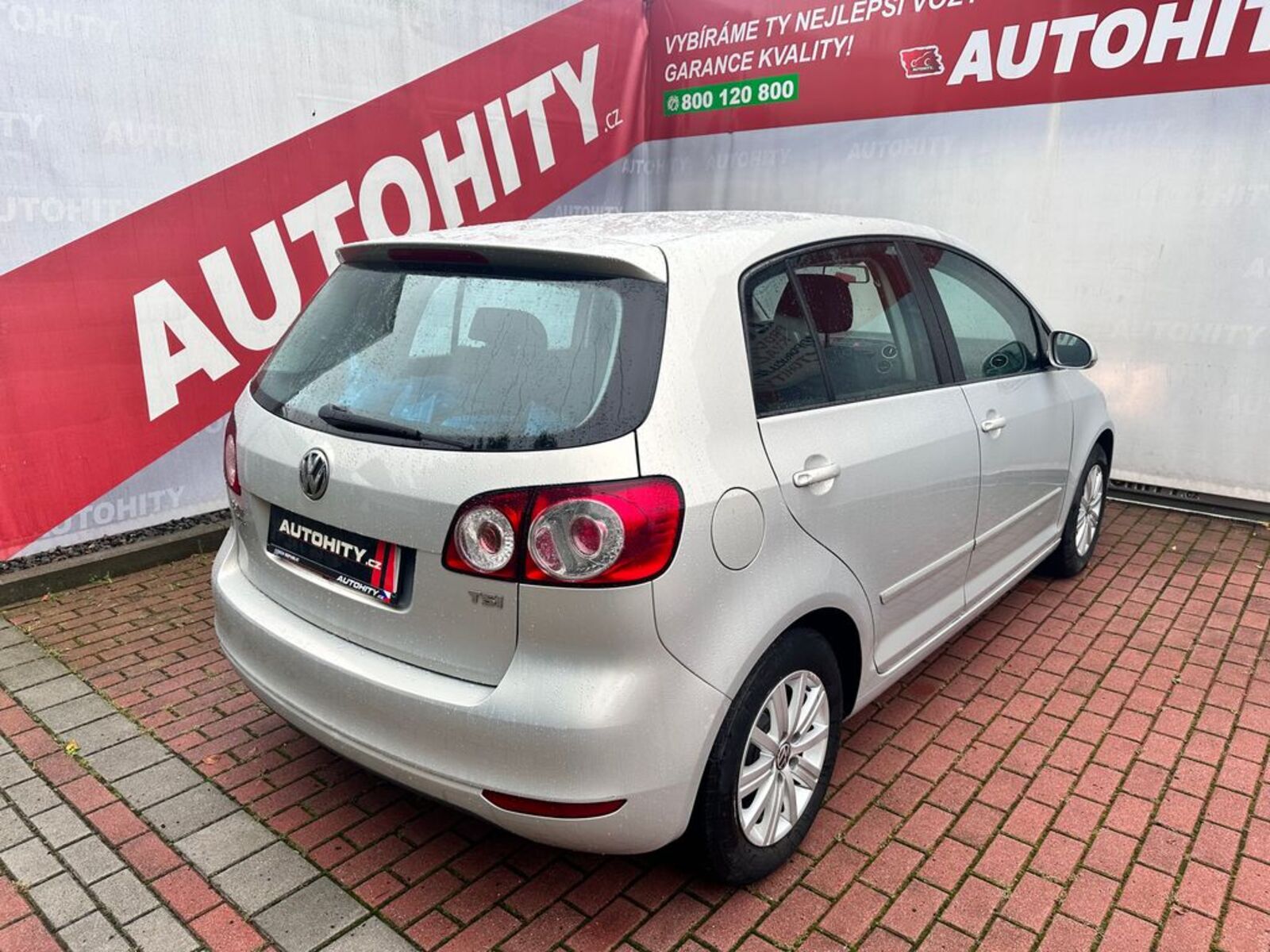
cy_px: 476
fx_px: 881
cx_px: 635
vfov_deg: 56.8
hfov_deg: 71.6
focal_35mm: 24
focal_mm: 6.86
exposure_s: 1/850
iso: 80
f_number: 1.78
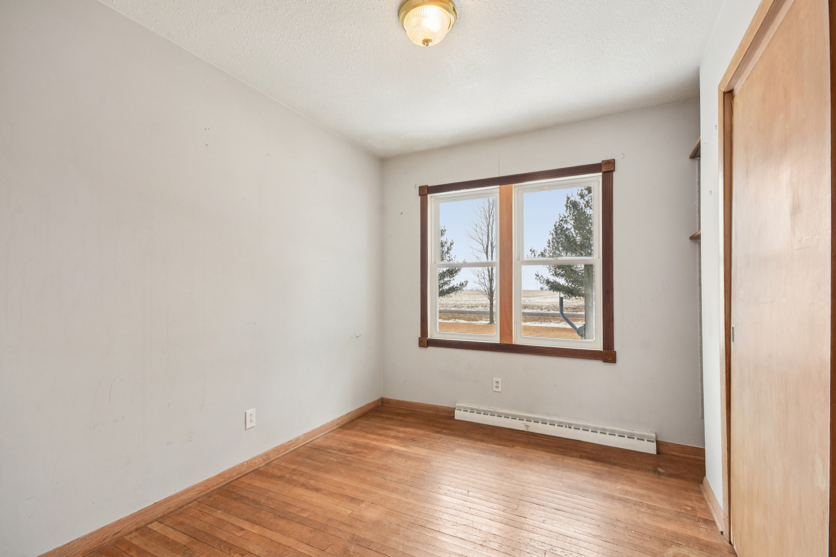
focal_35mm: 15
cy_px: 278
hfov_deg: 100.4
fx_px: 348
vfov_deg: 77.3
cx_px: 418
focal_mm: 10
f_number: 8
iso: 400
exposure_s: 1/50
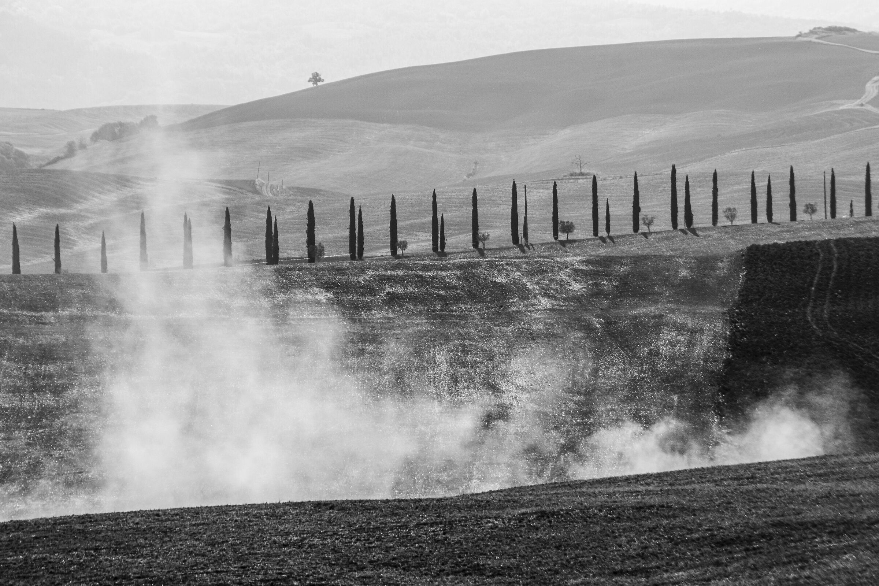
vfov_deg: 6.1
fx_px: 5493
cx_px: 440
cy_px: 293
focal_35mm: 225
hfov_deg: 9.1
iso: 320
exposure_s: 1/500
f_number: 11
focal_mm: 150
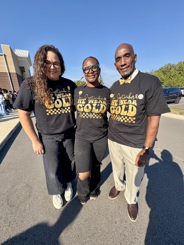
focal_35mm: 14
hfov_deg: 85.7
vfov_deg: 102.1
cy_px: 122
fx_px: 99
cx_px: 92
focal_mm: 2.22
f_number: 2.2
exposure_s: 1/858
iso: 40
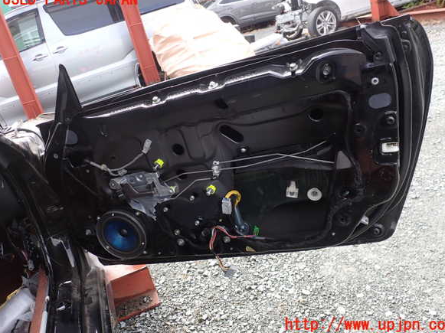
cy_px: 162
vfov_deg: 45.4
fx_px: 398
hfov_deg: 58.4
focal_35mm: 31
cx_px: 228
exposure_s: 1/125
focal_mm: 5.4
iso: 100
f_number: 3.2
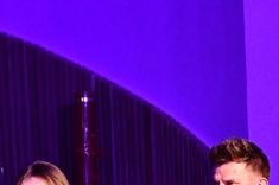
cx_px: 233
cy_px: 267
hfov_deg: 3.2
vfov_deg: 2.1
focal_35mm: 655
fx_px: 5069
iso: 3200
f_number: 5.6
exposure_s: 1/60
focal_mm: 100
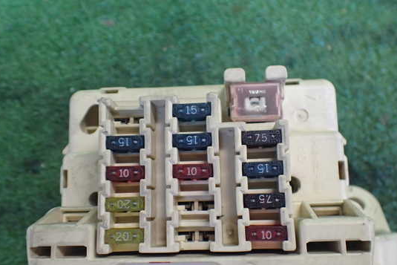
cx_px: 200
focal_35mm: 35
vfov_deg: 37.9
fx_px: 386
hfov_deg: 54.4
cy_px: 143
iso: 800
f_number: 2.3
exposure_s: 1/125
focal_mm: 5.4
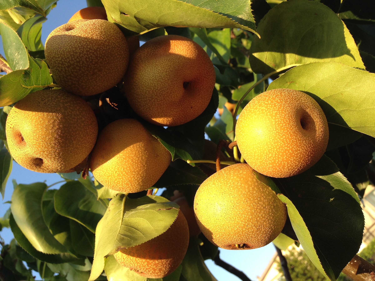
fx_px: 357
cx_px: 188
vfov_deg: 42.9
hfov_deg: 55.4
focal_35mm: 33
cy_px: 140
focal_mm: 4.12
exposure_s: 1/357
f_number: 2.4
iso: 50
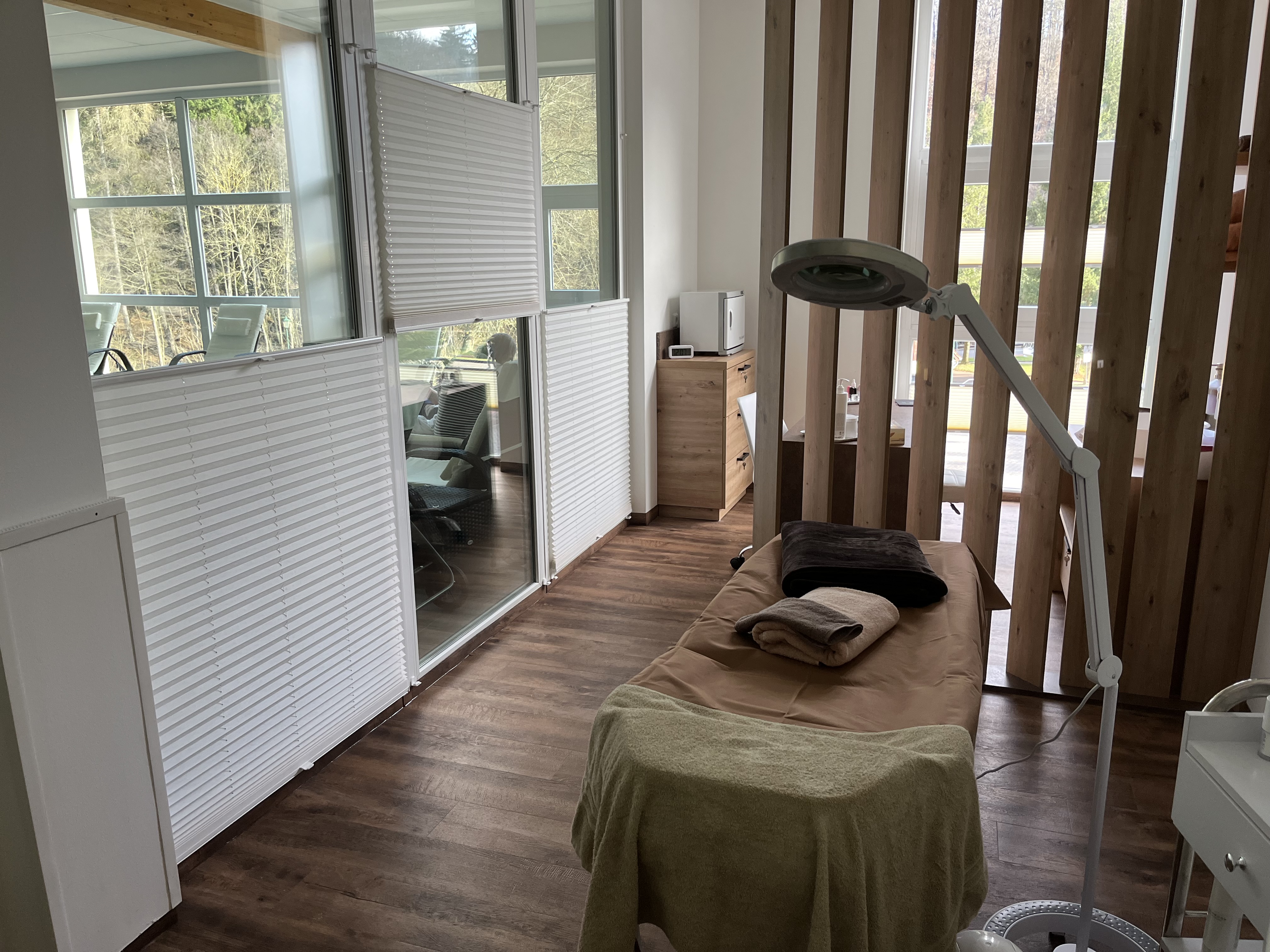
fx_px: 954
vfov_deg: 53.1
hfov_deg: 67.3
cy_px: 476
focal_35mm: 26
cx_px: 635
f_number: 1.6
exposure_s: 1/121
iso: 125
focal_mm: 5.1
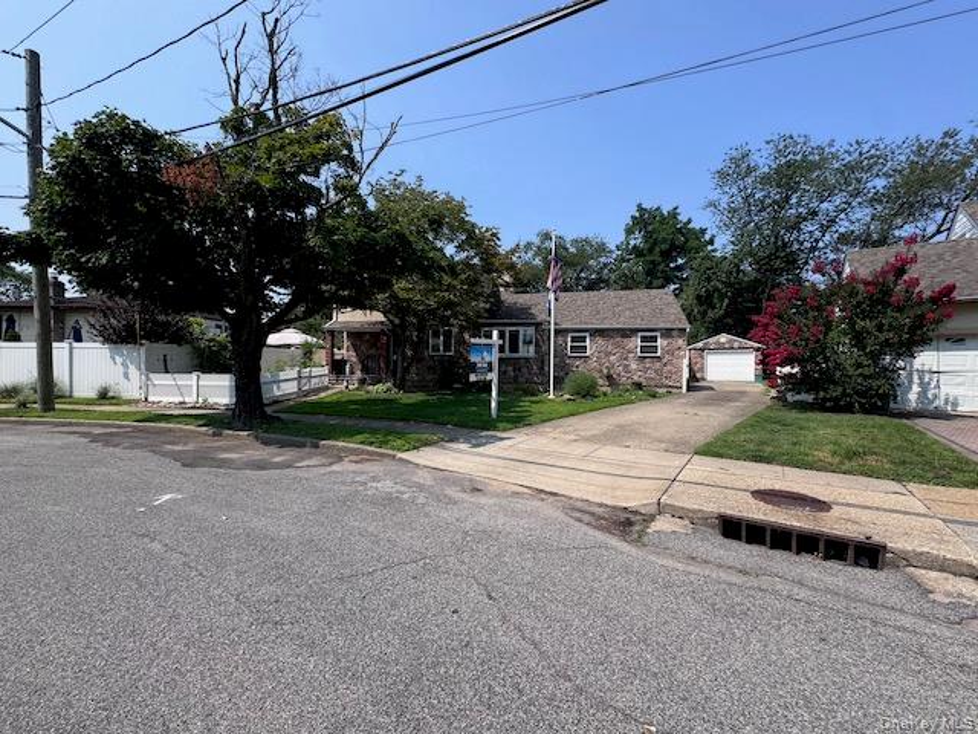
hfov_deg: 102.1
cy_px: 367
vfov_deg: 85.7
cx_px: 489
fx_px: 396
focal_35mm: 14
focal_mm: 2.22
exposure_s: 1/1600
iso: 50
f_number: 2.2
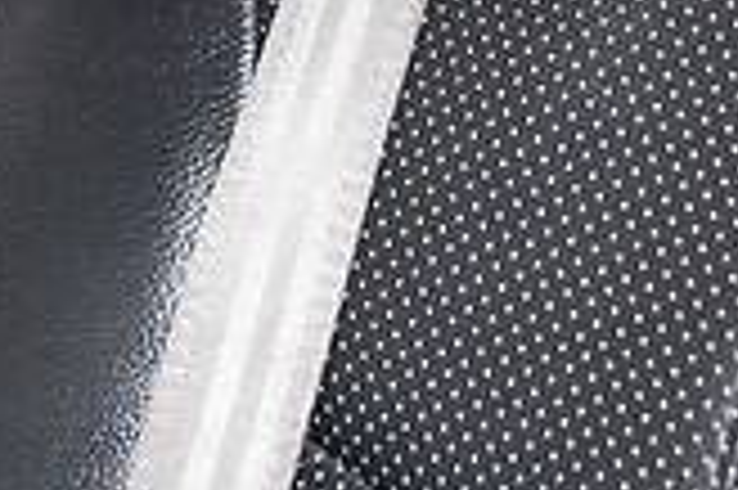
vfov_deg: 10.1
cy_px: -216
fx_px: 2703
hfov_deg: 15.5
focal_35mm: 132
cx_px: 405
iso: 400
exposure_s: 1/60
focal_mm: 18
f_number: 3.5
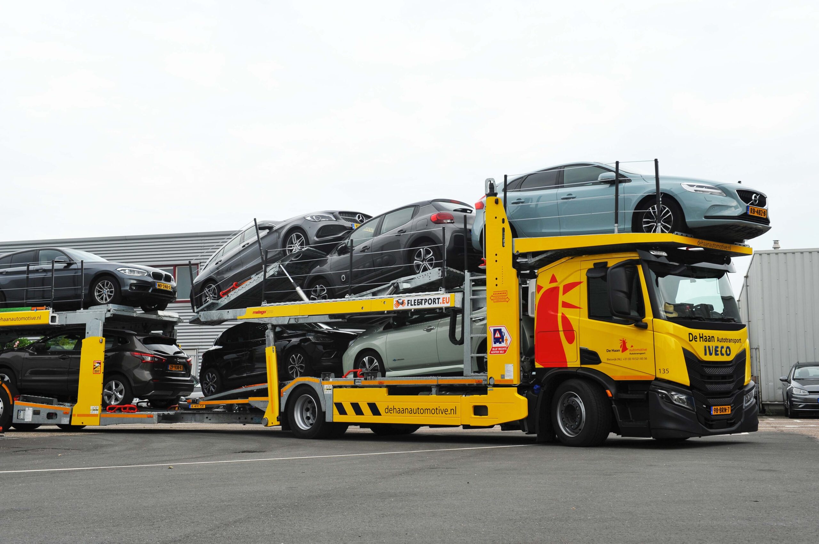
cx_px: 410
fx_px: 1023
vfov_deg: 29.8
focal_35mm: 45
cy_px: 272
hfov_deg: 43.6
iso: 250
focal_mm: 45
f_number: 8
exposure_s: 1/250
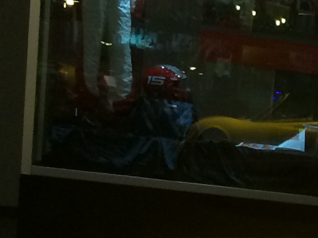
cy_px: 403
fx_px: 1608
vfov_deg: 8.2
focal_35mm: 175
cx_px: 646
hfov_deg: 10.4
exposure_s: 1/30
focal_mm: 4.12
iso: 125
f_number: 2.2
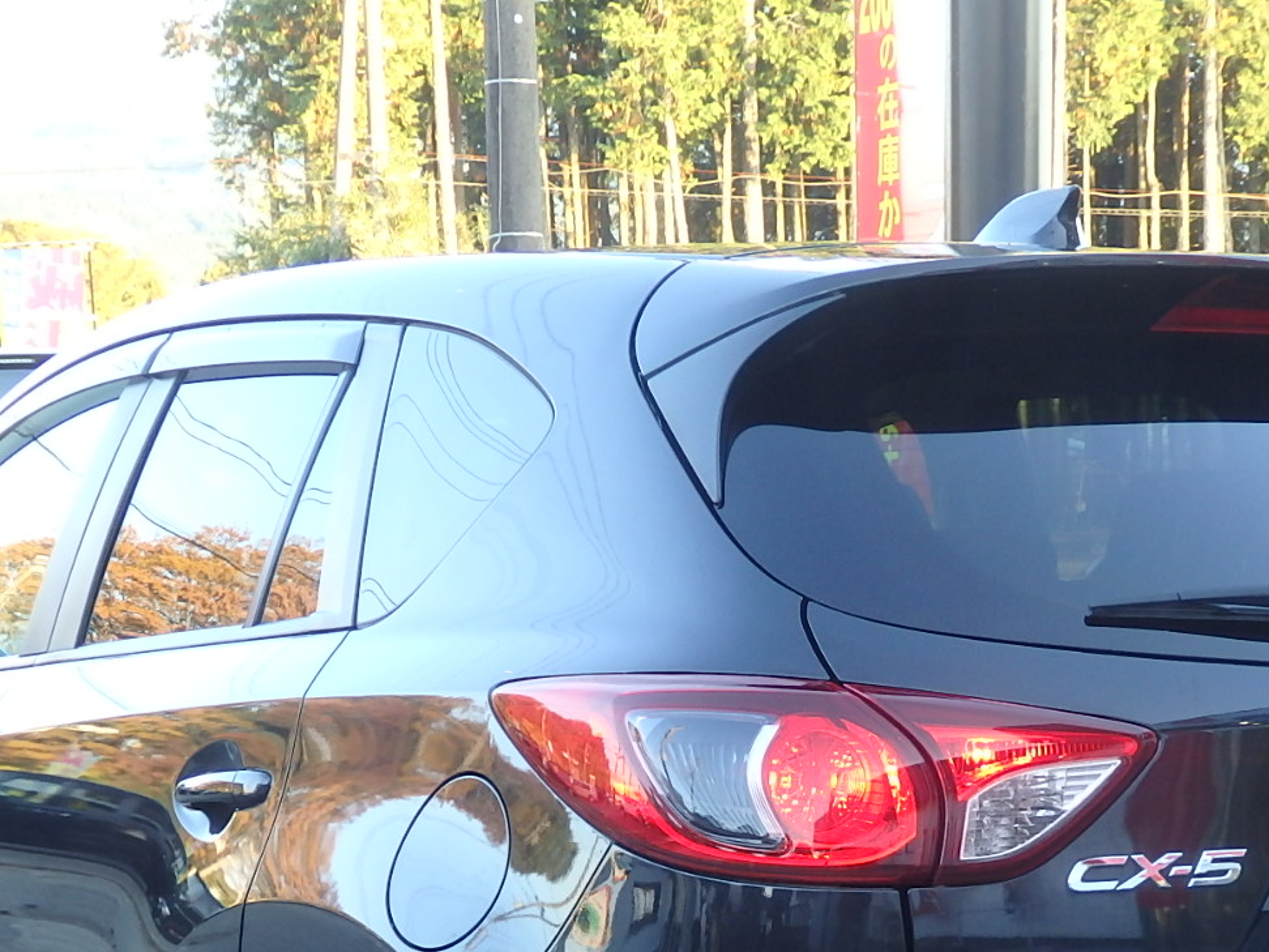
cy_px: 919
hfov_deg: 24.7
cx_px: 783
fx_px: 2896
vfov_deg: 18.3
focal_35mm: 79
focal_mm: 7.3
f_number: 3.7
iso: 160
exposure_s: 1/40
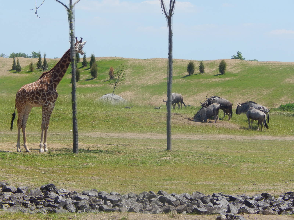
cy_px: 110
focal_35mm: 209
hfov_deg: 9.5
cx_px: 147
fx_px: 1775
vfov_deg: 7.1
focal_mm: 37.1
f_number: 5.4
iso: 125
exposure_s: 1/500
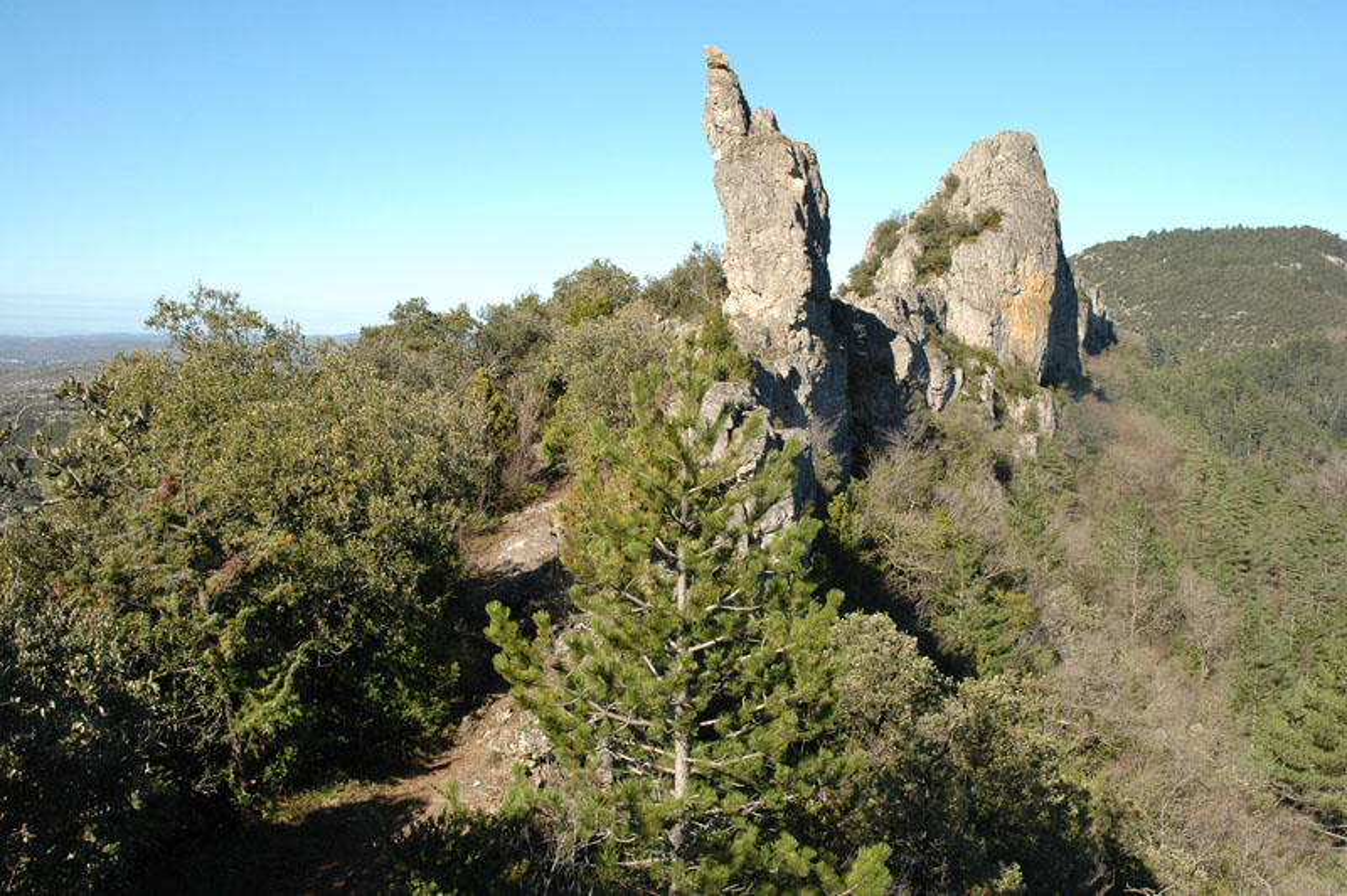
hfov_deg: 51.3
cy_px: 448
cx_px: 674
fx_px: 1402
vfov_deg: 35.4
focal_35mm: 38
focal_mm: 25
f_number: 10
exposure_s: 1/200
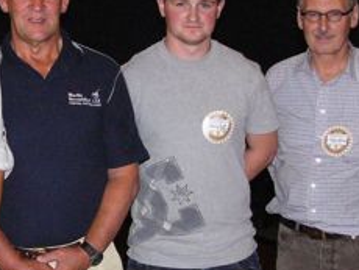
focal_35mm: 100
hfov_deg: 19.2
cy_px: 169
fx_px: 1038
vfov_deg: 14.8
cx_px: 28
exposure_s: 1/60
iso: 300
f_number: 2.8
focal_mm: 6
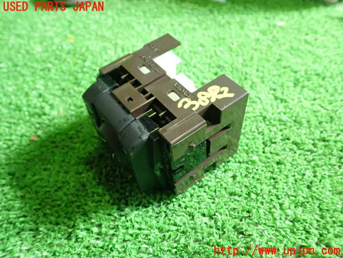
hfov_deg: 60.0
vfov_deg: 46.8
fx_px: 297
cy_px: 129
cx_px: 172
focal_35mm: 30
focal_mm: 5.4
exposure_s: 1/30
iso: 250
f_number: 2.3
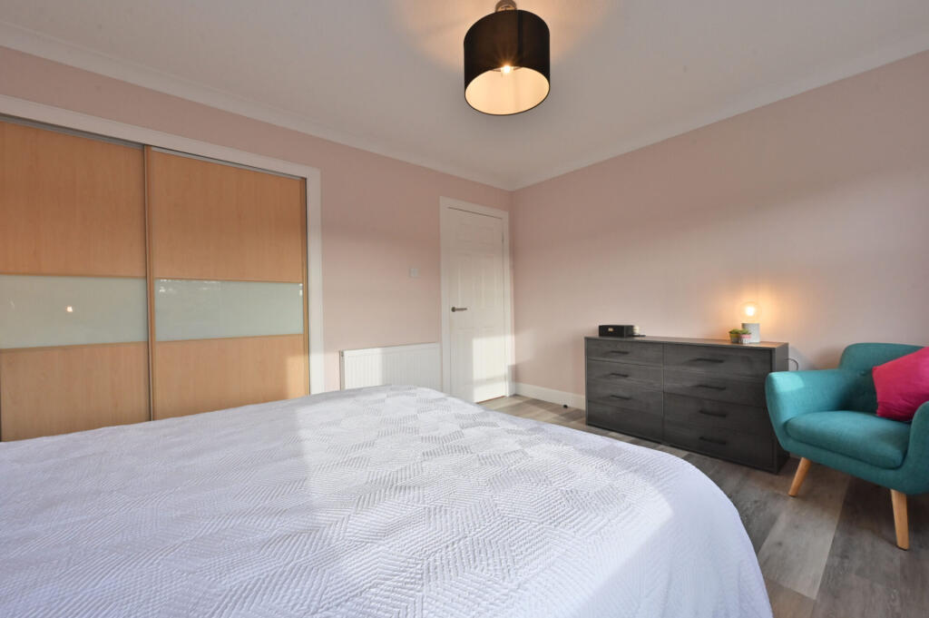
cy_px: 309
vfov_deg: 81.1
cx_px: 464
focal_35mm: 14
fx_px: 361
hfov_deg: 104.3
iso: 2500
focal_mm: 14
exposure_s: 1/200
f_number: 13
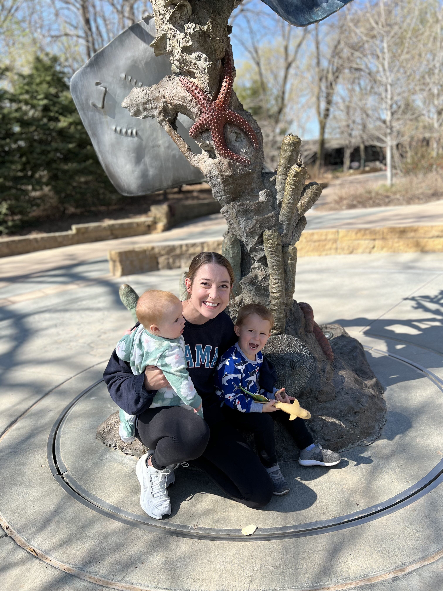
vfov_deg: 67.3
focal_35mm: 26
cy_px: 296
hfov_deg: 53.1
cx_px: 222
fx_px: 444
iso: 50
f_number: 1.5
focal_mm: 5.7
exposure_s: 1/2299
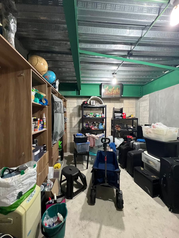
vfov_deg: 106.2
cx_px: 90
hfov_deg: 89.9
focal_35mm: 13
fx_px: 90
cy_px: 119
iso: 400
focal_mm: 1.57
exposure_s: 1/60
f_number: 1.8
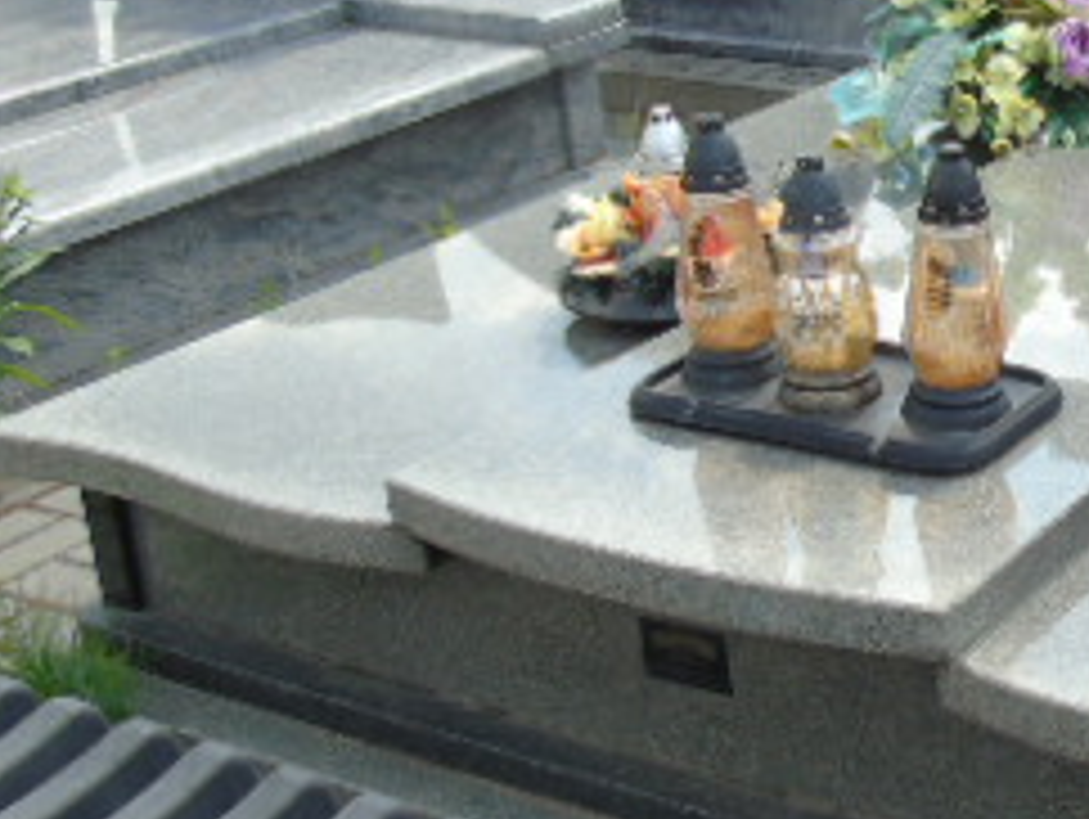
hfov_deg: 27.3
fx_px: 2078
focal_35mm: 66
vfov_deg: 22.2
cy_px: 292
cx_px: 1148
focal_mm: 4.4
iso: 80
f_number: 3.4
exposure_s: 1/320
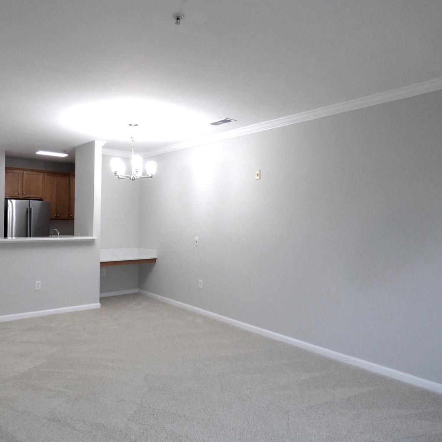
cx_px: 167
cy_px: 222
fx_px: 347
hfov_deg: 64.1
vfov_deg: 65.0
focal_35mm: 24
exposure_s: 1/60
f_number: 2.8
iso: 125
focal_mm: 3.58
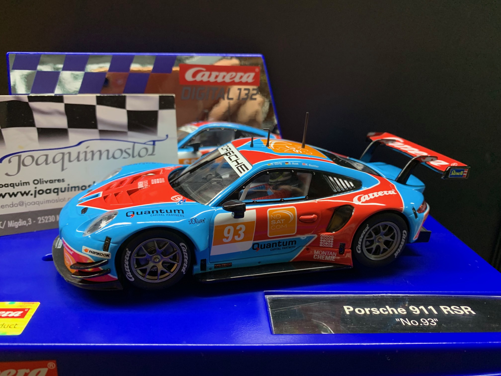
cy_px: 188
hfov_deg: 67.3
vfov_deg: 53.1
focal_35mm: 26
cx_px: 250
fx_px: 376
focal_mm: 4.25
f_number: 1.8
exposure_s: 1/50
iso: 200
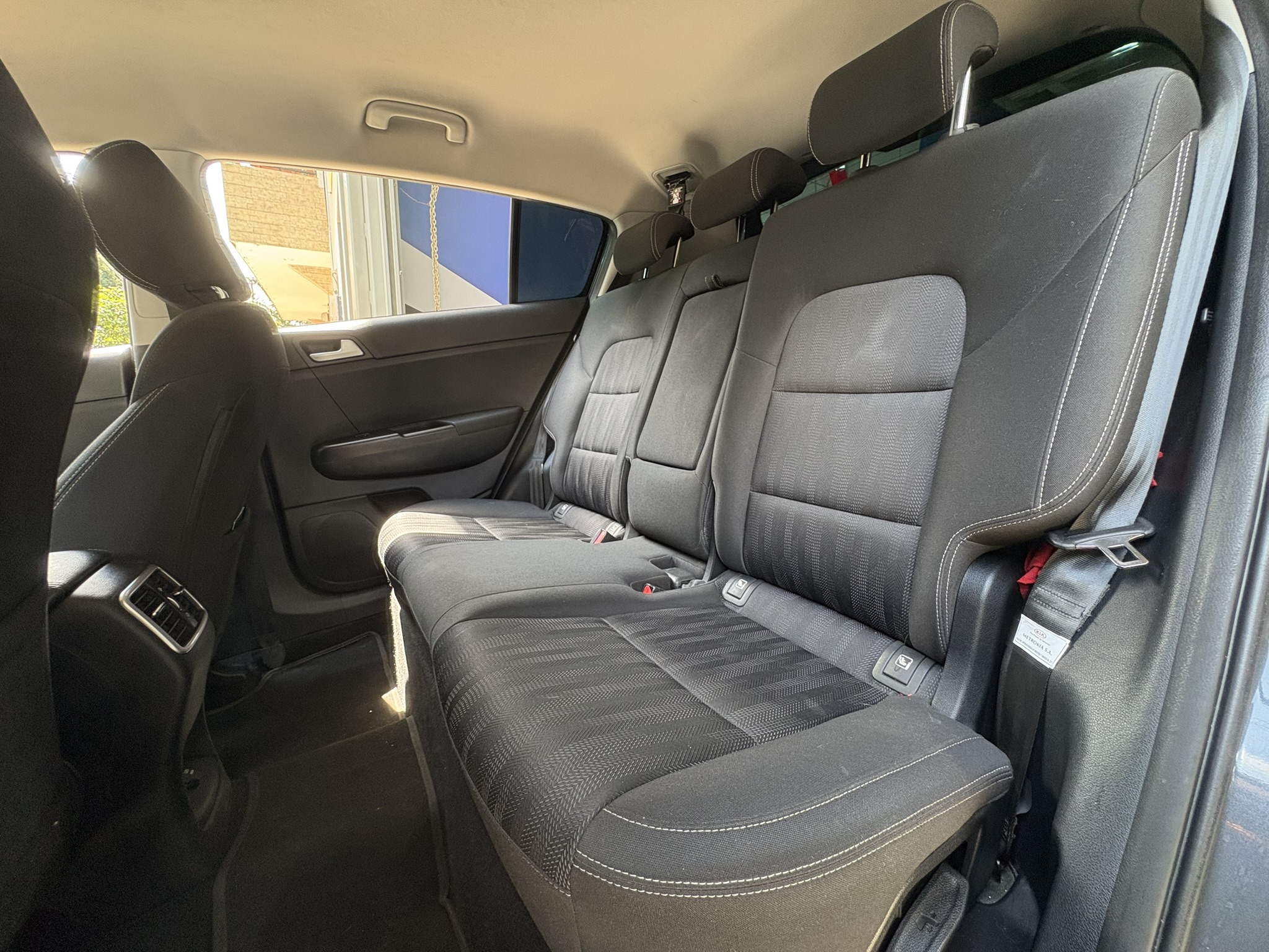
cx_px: 634
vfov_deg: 85.7
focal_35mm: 14
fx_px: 513
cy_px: 476
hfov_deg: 102.1
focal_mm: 2.22
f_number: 2.2
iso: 250
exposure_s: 1/60
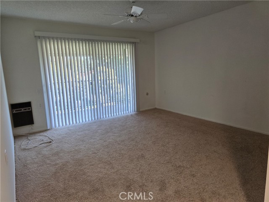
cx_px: 134
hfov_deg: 73.9
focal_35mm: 23
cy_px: 101
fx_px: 179
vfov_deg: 58.9
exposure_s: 1/120
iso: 250
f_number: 1.7
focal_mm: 6.3
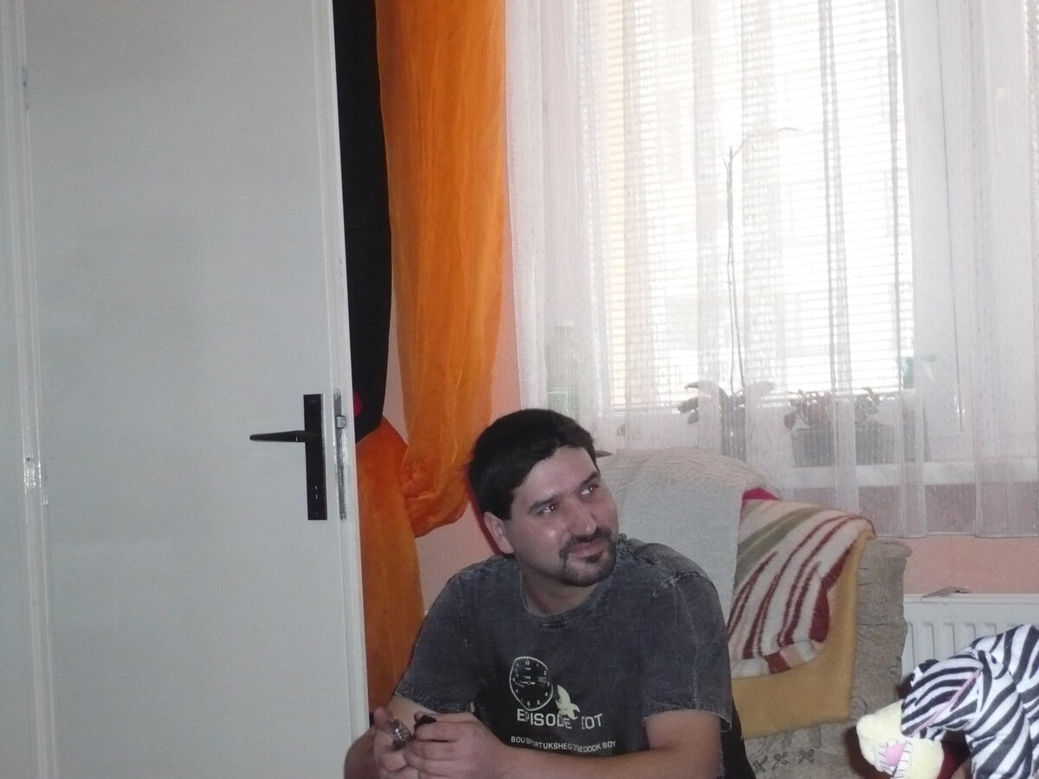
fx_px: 2371
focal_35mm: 79
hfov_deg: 24.7
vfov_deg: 18.7
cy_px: 390
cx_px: 520
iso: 500
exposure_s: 1/30
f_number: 4.3
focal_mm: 13
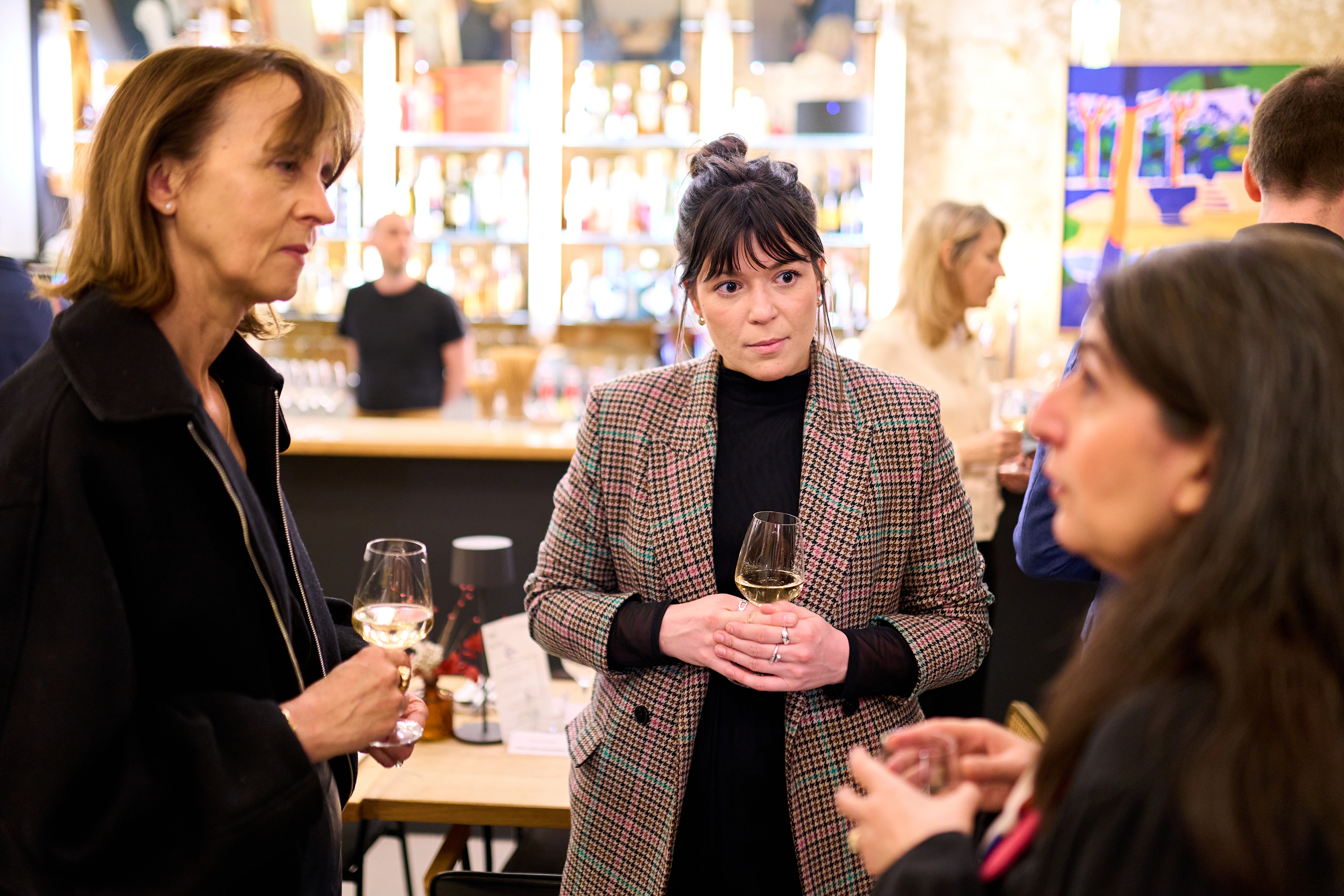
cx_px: 672
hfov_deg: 54.4
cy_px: 448
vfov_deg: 37.9
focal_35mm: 35
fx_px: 1307
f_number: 1.4
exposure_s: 1/60
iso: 1000
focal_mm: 35
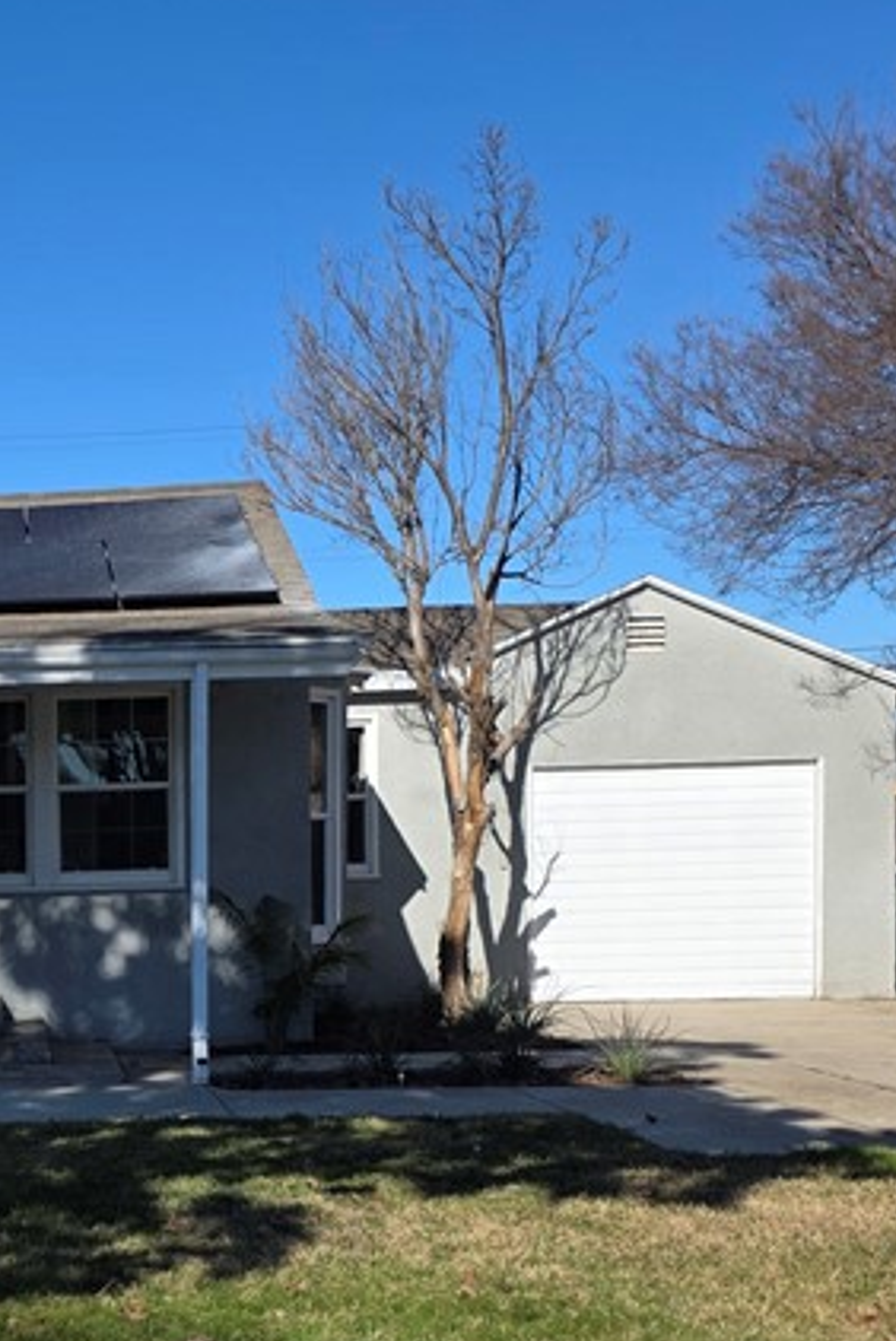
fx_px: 2162
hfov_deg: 22.2
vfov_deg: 33.7
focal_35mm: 58
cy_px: 1026
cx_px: -86
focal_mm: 6.3
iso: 80
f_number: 1.7
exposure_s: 1/7333
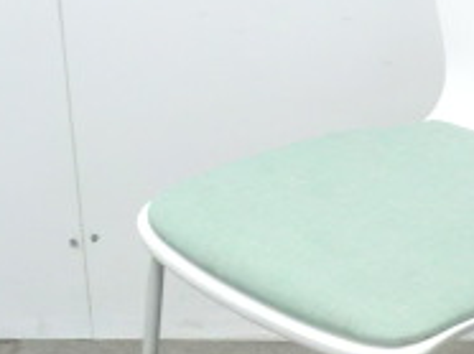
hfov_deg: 12.7
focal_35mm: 155
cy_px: 183
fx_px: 2120
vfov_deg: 9.6
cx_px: 413
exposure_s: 1/40
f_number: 4.3
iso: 800
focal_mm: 8.2
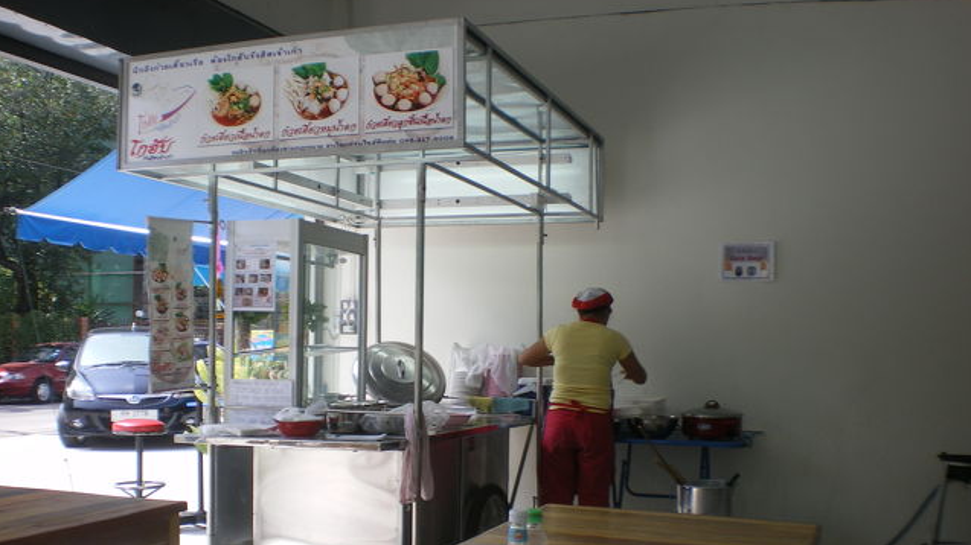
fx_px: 1030
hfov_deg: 50.5
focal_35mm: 40
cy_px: 360
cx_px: 482
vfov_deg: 29.5
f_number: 4.6
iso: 50
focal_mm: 6.3
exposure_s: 1/125
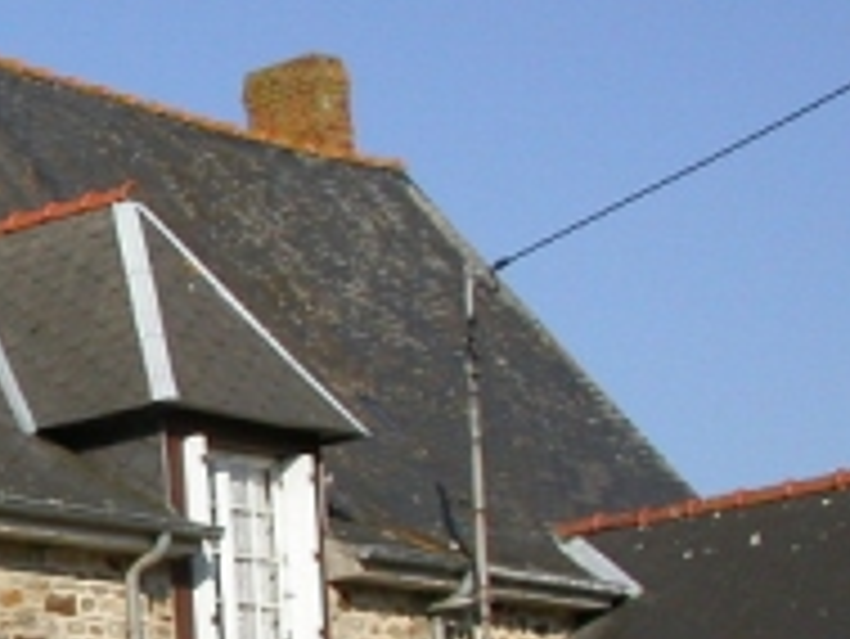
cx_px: -508
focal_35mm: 137
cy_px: 580
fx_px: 3366
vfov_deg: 10.8
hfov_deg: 13.4
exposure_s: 1/402
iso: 100
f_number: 7.5
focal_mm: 7.85
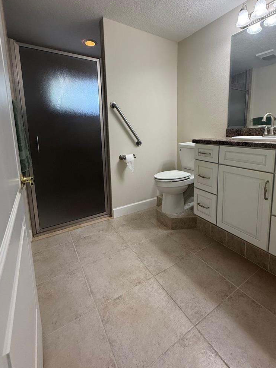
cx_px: 158
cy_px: 159
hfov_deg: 74.3
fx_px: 181
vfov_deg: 90.5
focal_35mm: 17
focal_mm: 2.22
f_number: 2.2
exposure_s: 1/120
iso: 200
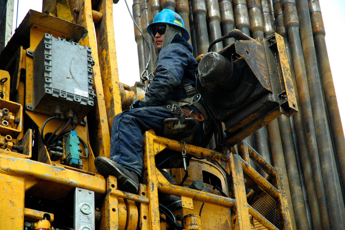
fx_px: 1005
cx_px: 172
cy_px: 115
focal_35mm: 105
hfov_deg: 19.5
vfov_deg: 13.0
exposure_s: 1/640
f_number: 4.5
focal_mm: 70
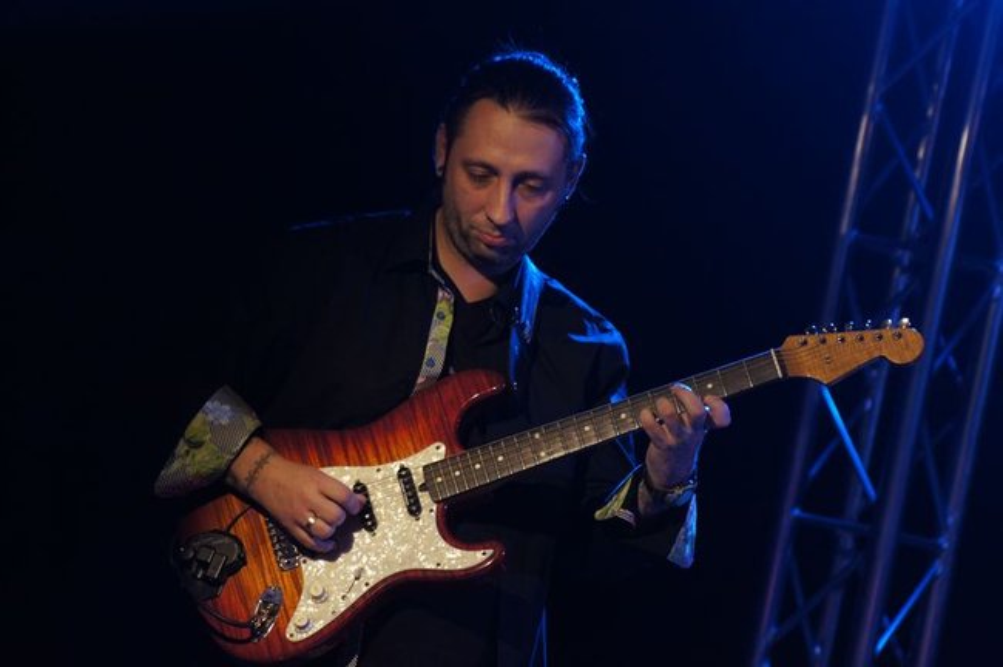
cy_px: 334
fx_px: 6262
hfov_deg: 9.2
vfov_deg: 6.1
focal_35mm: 225
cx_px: 502
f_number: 5.6
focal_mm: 150
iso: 1600
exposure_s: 1/30
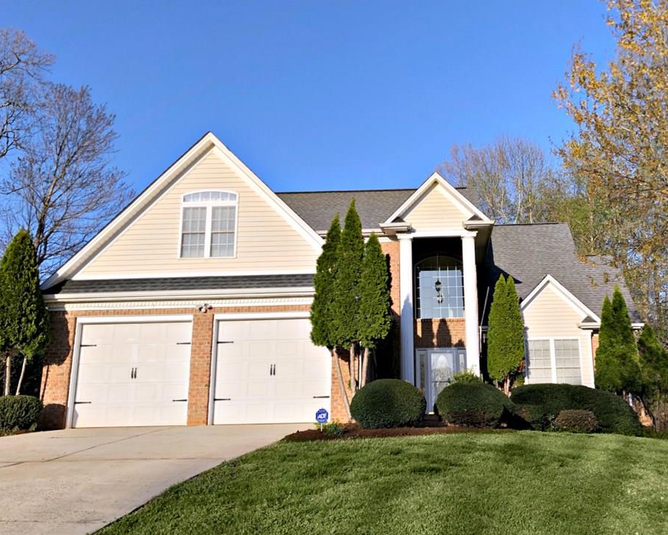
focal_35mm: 31
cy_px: 272
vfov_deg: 47.1
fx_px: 613
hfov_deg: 57.1
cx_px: 359
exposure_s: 1/899
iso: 20
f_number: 1.8
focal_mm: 3.99
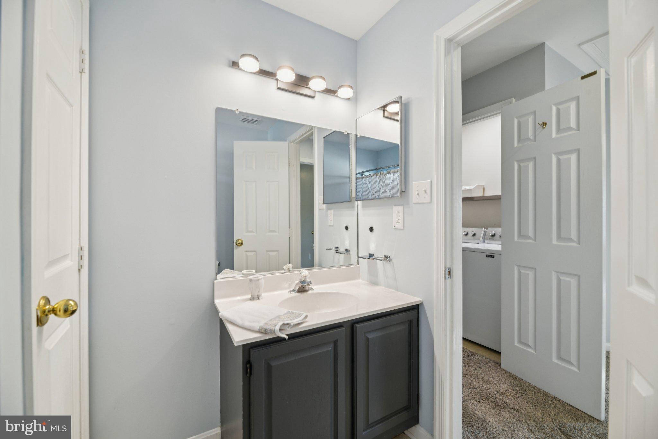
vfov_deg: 81.2
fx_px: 256
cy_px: 220
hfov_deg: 104.3
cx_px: 329
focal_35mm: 14
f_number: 8
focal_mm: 14
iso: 125
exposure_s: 1/15
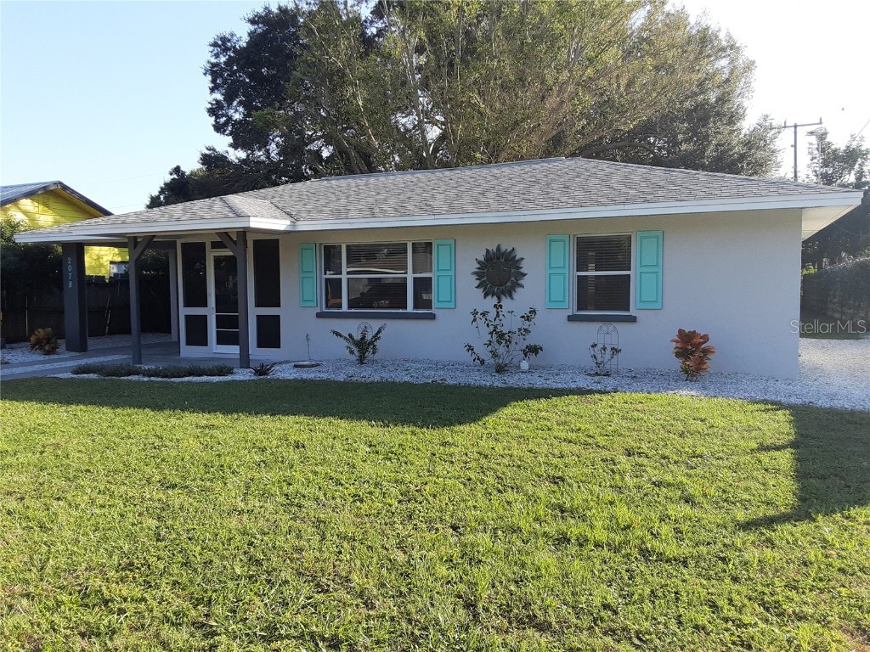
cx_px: 435
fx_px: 679
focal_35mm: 27
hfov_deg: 65.3
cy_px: 326
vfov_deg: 51.4
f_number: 1.9
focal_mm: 2.91
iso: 40
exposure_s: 1/704
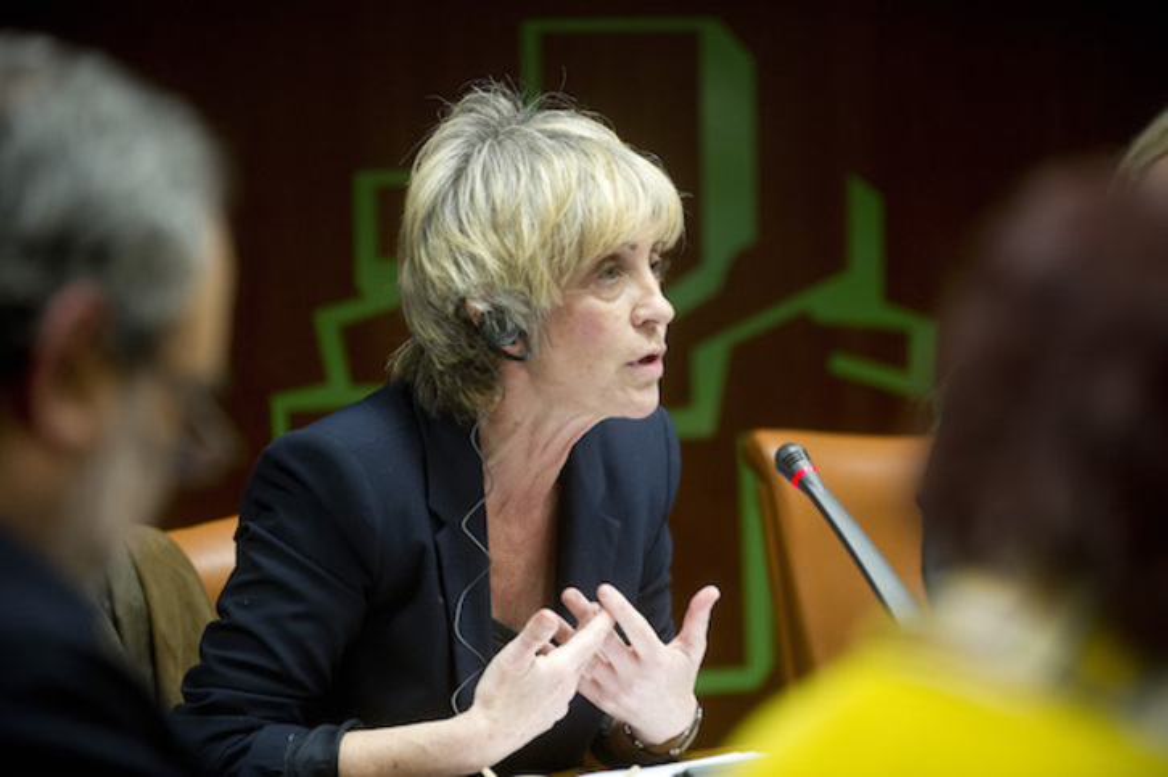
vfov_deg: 8.6
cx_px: 584
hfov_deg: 12.8
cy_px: 388
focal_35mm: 160
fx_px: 5187
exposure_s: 1/100
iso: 1600
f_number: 3.2
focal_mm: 160
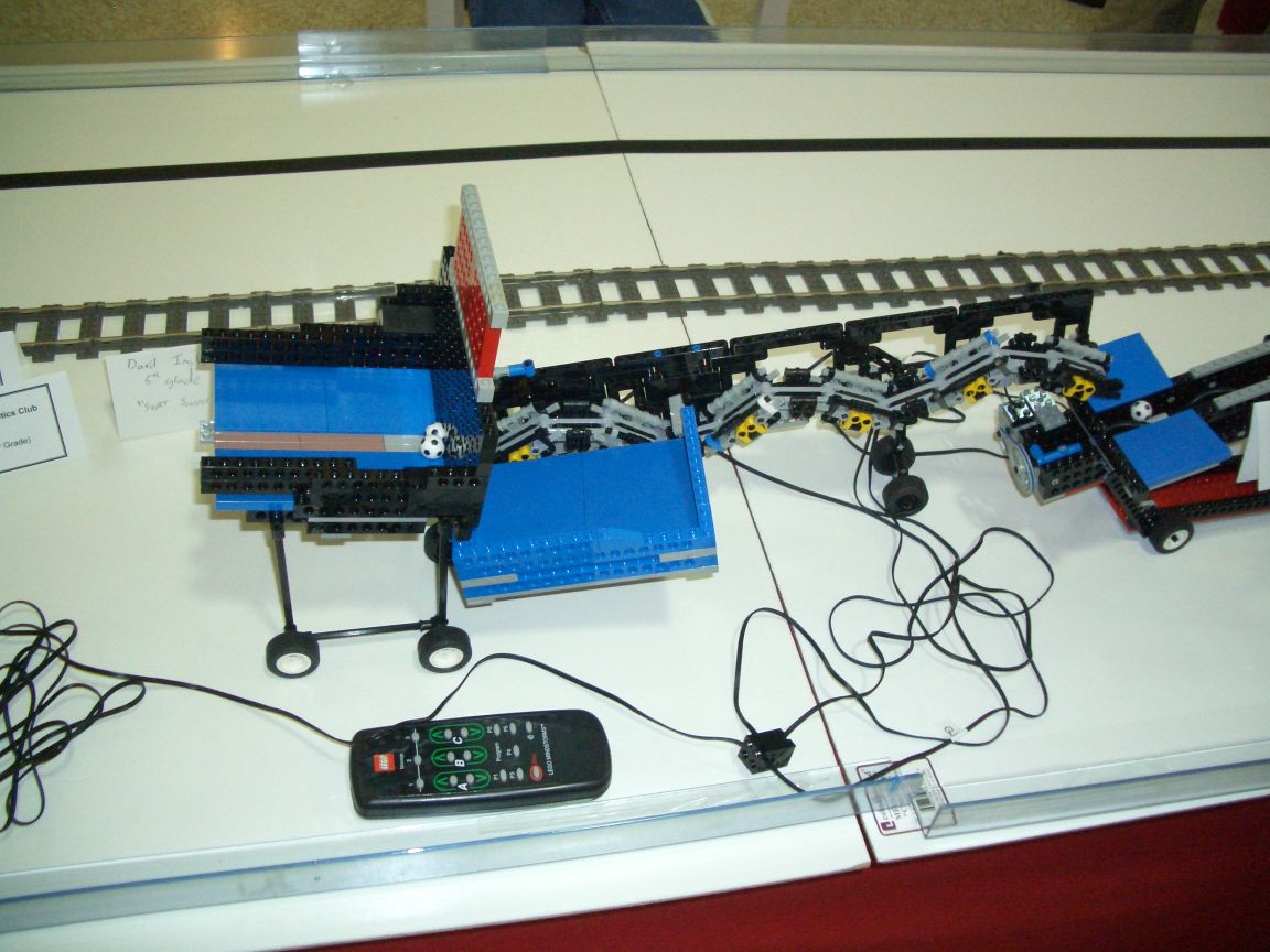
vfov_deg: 40.7
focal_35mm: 35
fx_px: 1284
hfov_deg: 52.6
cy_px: 476
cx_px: 635
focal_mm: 5.8
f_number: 2.6
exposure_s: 1/60
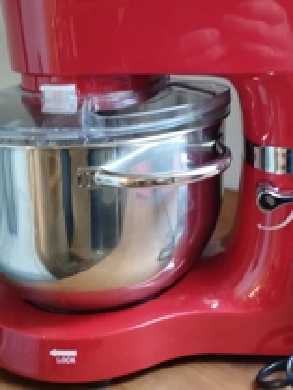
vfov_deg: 39.7
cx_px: 205
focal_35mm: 46
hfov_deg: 31.2
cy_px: 84
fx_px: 519
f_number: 1.7
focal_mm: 5.31
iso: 500
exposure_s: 1/17
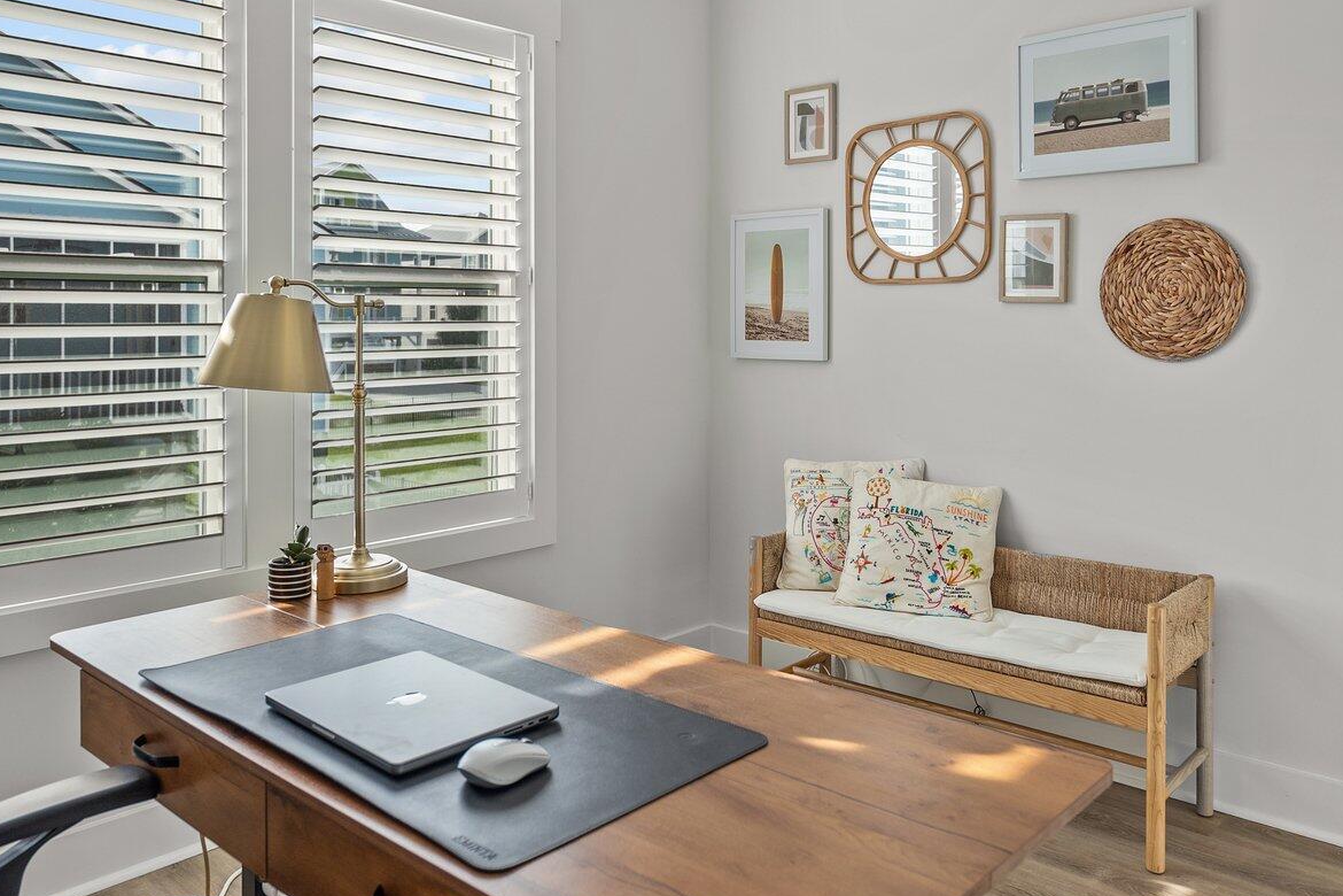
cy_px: 297
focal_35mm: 28
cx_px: 725
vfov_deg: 45.7
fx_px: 1044
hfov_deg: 65.4
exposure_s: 1/50
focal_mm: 16
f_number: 4
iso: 250
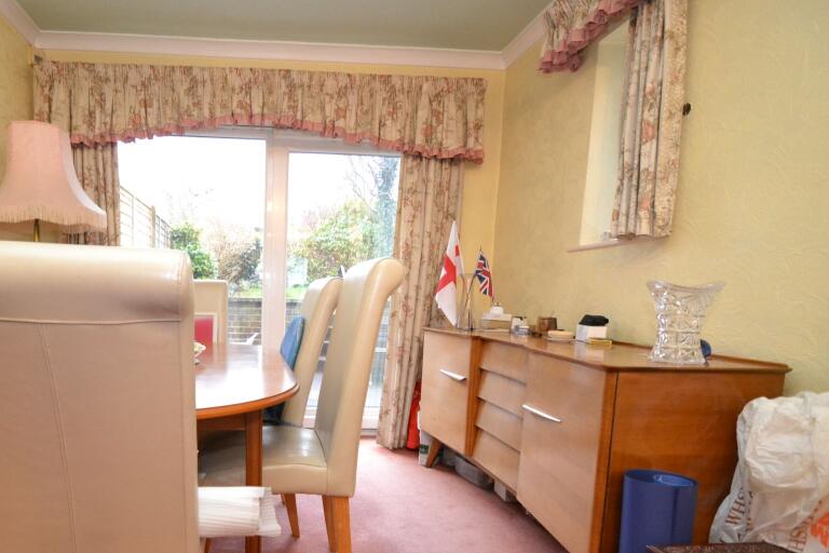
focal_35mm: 20
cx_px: 293
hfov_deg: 81.8
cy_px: 350
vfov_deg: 61.0
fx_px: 461
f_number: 3.5
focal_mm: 10
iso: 2000
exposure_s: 1/60
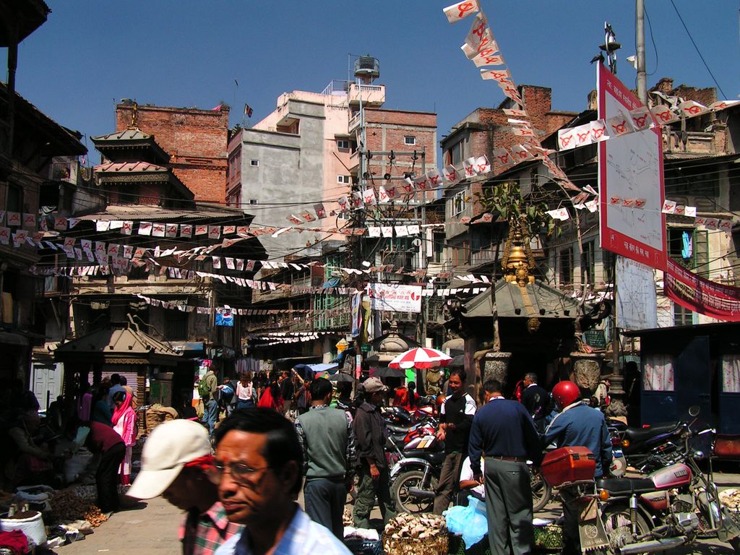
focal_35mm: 38
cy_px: 278
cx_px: 370
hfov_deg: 49.0
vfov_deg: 37.7
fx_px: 812
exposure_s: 1/100
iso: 50
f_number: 5.6
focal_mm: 6.3
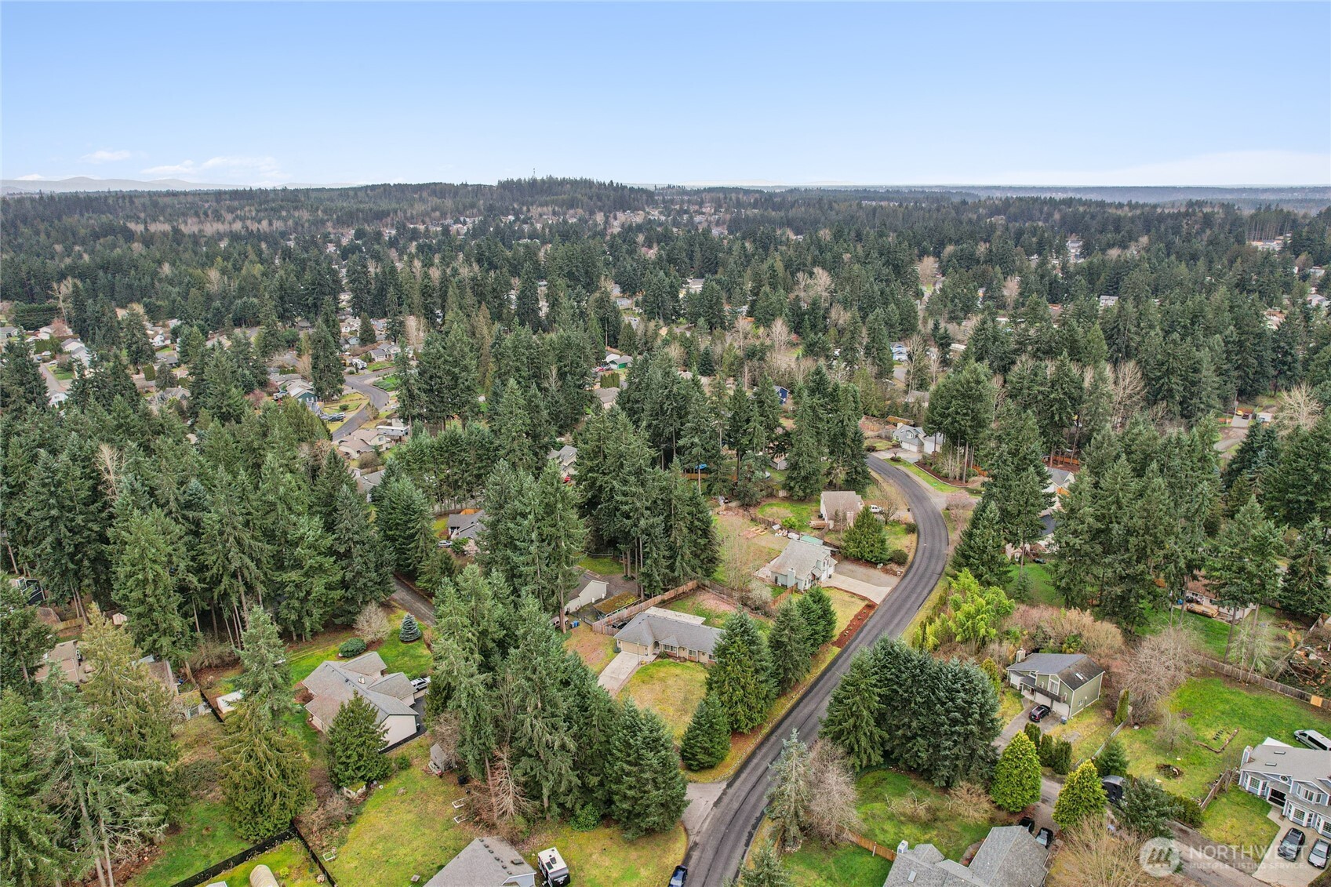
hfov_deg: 78.6
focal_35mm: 22
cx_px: 666
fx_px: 813
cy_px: 444
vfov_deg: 57.2
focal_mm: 8.4
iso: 100
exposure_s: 1/500
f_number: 2.8
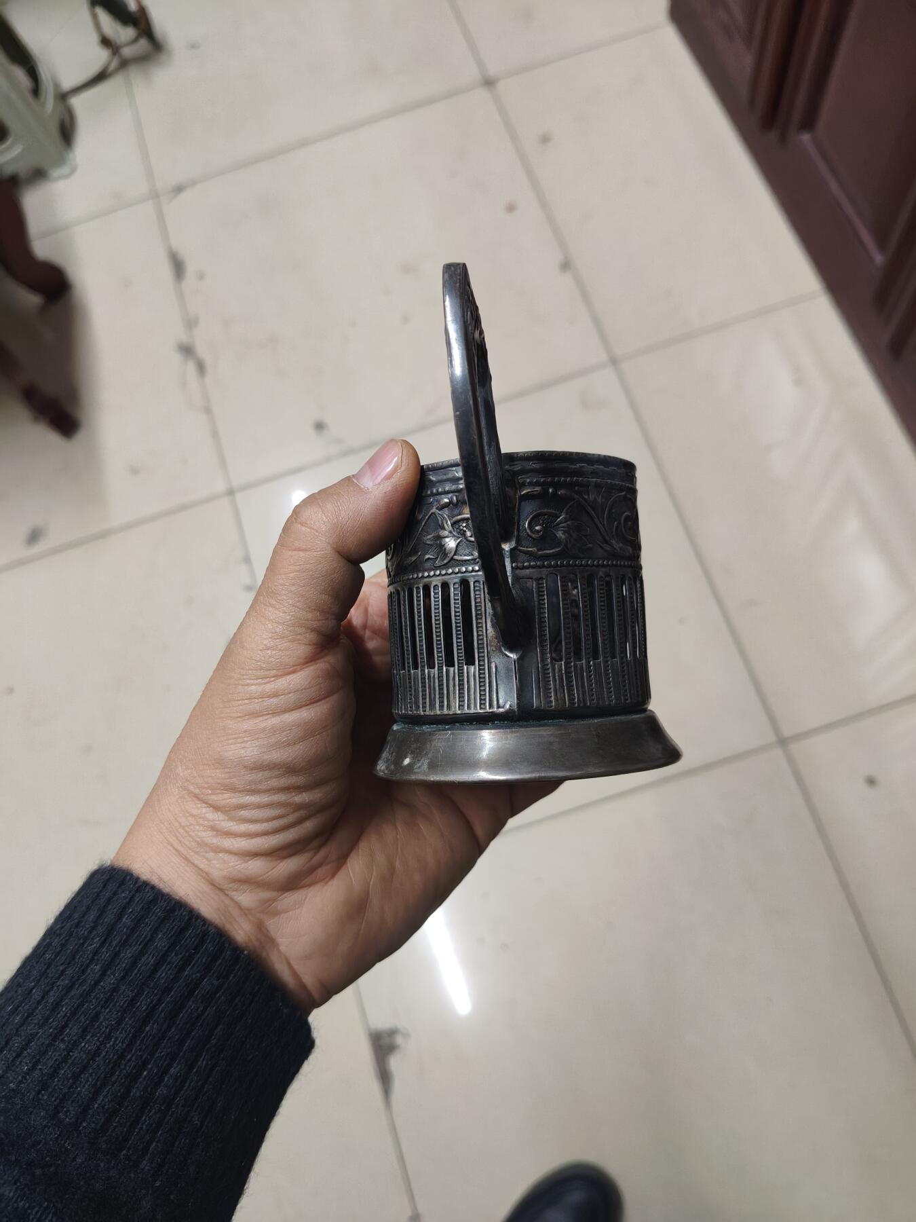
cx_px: 458
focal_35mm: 26
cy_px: 611
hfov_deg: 53.1
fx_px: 917
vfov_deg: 67.3
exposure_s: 1/120
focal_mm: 4.84
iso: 1700
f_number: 1.88
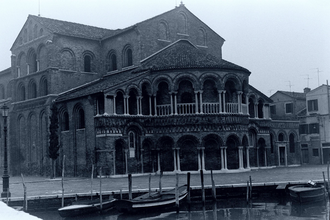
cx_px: 165
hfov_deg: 24.6
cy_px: 110
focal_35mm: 82
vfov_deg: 16.6
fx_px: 756
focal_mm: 55
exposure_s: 1/125
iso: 360
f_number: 2.8
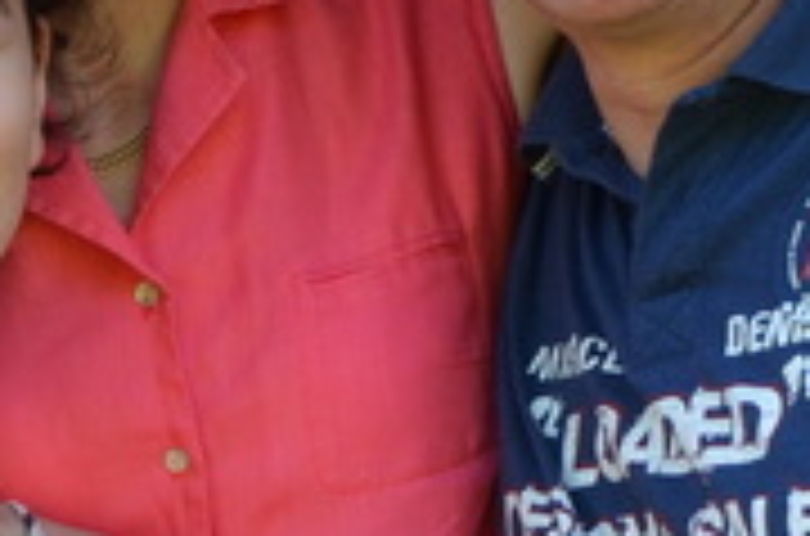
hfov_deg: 5.8
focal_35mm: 350
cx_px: -387
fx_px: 7854
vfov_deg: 3.9
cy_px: 671
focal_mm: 42
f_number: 5.6
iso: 250
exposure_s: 1/125
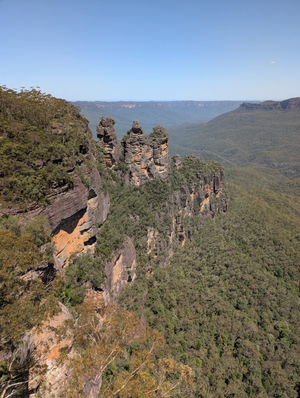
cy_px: 199
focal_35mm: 24
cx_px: 150
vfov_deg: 71.5
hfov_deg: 56.9
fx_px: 277
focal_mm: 6.9
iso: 23
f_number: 1.68
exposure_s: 1/794
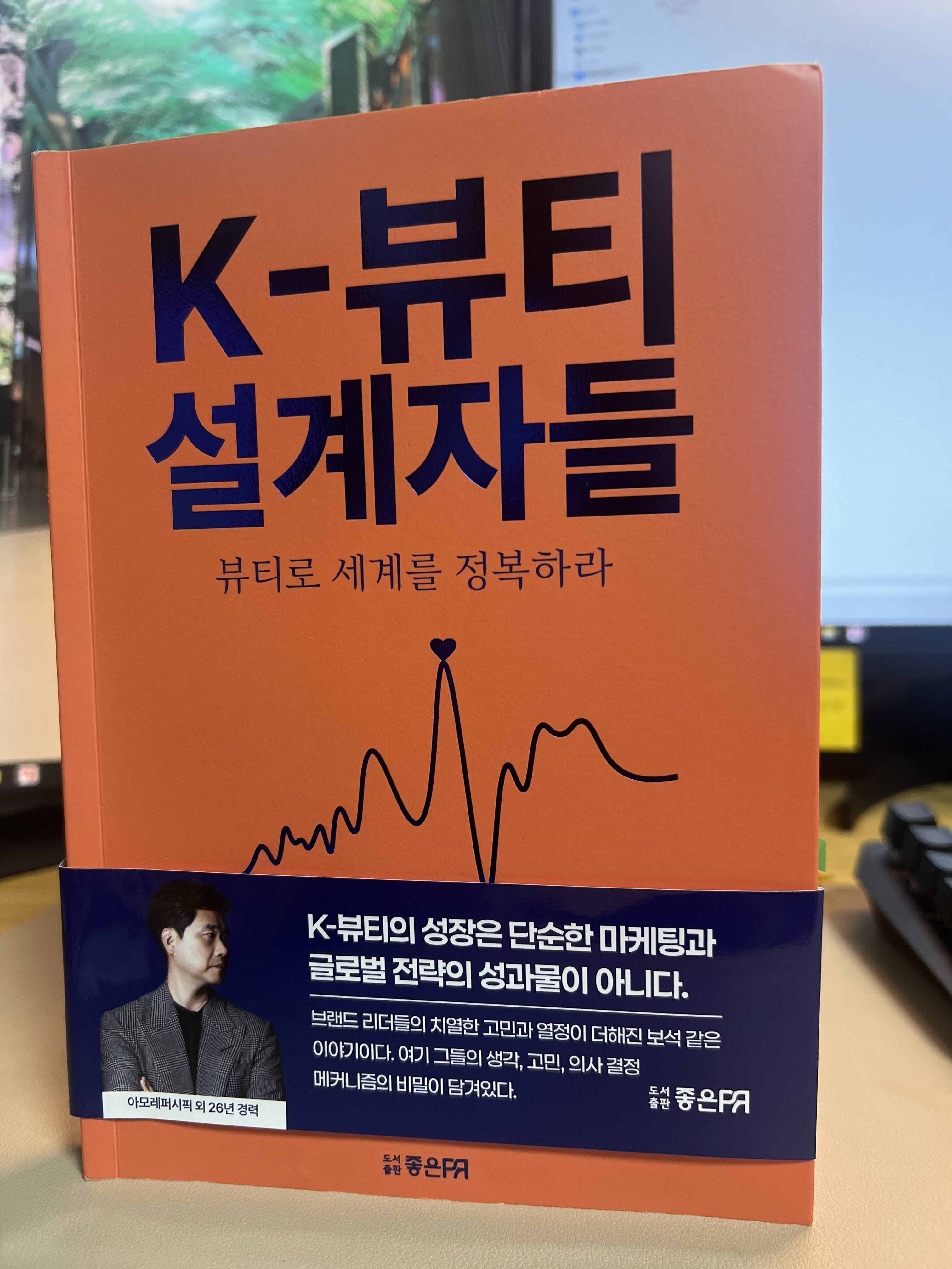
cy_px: 634
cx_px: 476
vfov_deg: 67.3
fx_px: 953
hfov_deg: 53.1
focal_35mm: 26
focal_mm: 5.7
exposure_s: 1/60
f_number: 1.5
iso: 200
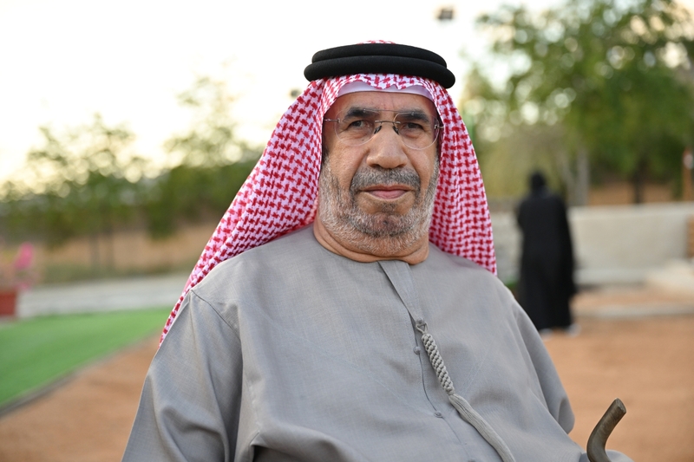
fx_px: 1156
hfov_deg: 33.4
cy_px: 231
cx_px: 347
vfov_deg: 22.6
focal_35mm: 60
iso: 640
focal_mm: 60
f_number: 2.8
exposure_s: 1/1250
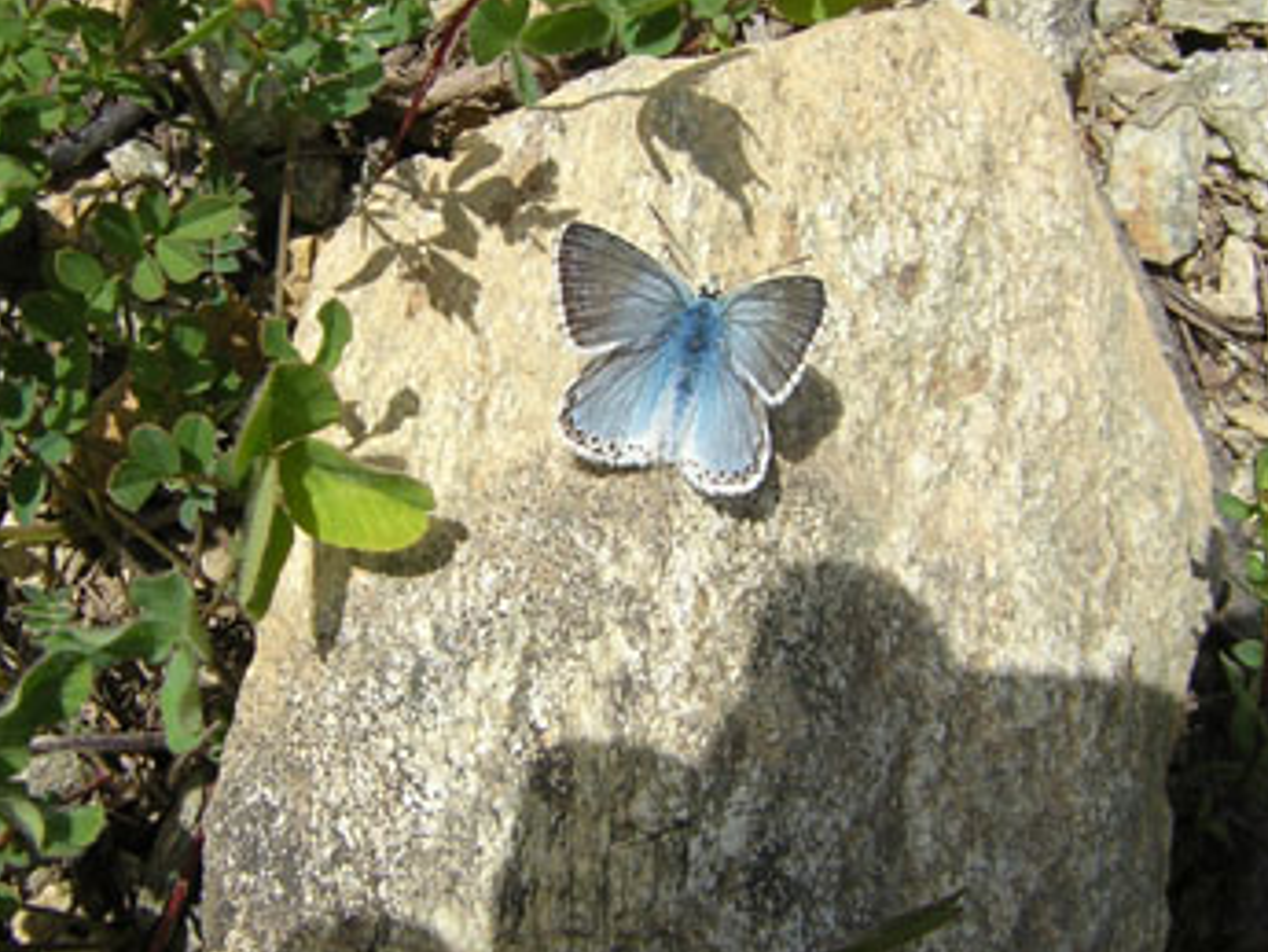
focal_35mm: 47
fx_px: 1722
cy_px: 346
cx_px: 555
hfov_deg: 40.4
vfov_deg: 30.7
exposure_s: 1/473
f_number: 5.2
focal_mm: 4.7
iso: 100
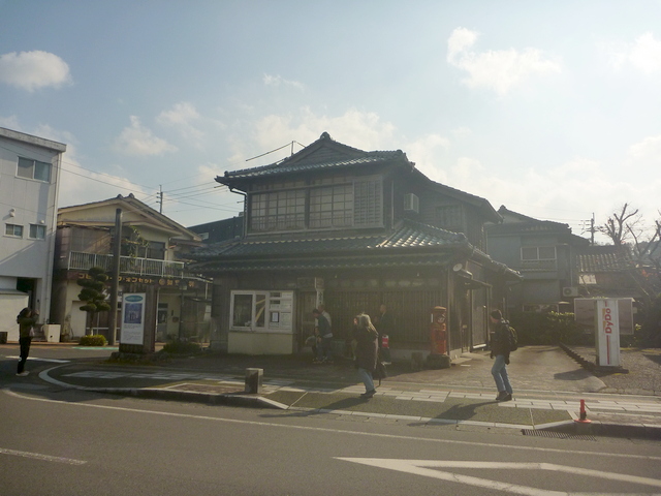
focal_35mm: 28
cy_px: 248
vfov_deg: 49.7
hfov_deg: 63.4
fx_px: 535
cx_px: 330
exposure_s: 1/250
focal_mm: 4.9
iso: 125
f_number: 10
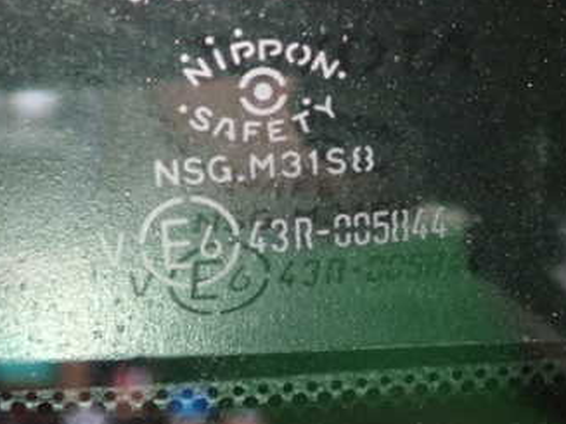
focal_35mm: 55
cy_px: 147
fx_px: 899
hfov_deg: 34.9
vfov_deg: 26.4
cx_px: 332
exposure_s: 1/50
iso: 800
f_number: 2.3
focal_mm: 5.5
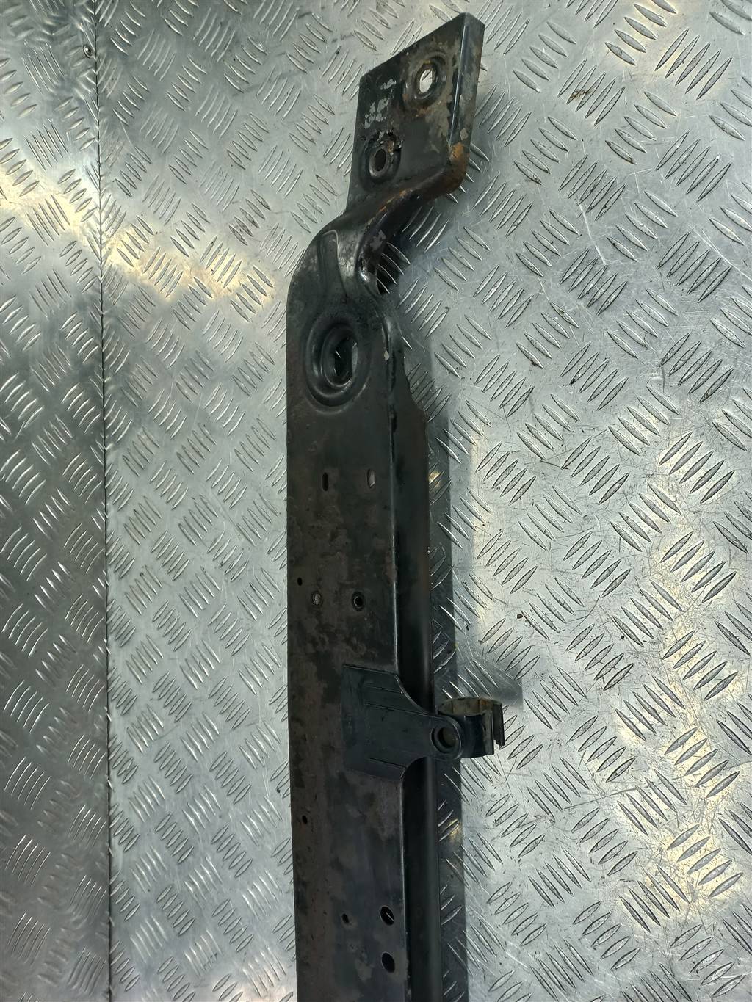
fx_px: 724
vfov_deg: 69.4
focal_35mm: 25
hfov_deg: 54.9
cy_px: 501
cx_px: 376
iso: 50
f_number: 1.8
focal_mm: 4.6
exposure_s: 1/50
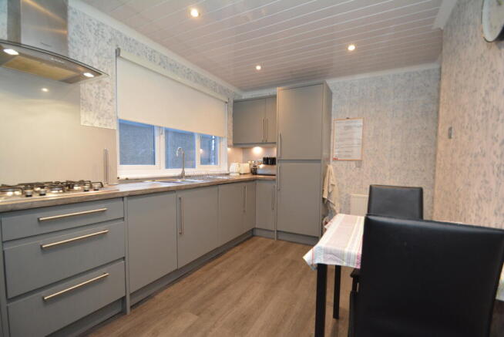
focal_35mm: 15
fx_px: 210
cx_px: 252
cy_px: 168
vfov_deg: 77.4
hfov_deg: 100.4
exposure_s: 1/60
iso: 1000
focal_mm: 10
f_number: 4
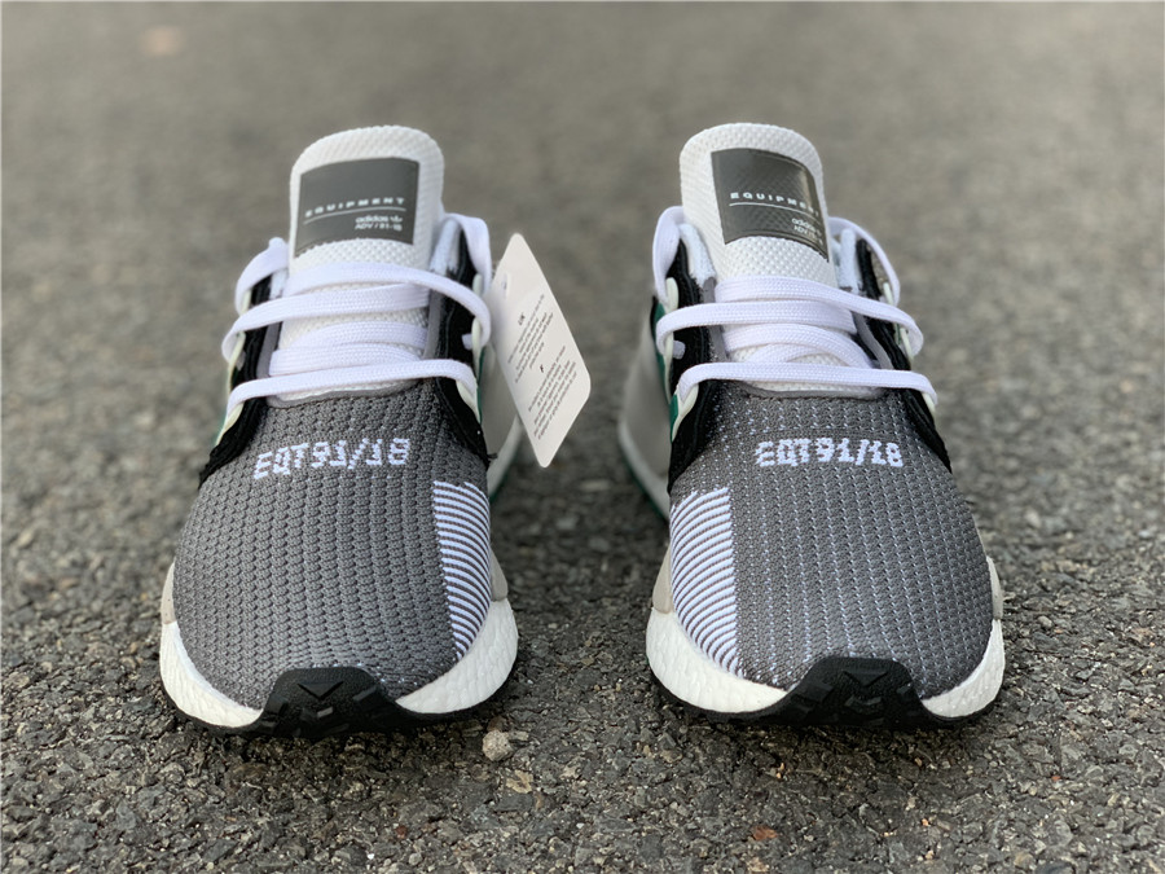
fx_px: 1750
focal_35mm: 52
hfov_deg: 36.8
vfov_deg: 28.0
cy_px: 437
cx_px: 582
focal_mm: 6
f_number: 2.4
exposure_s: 1/76
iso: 125
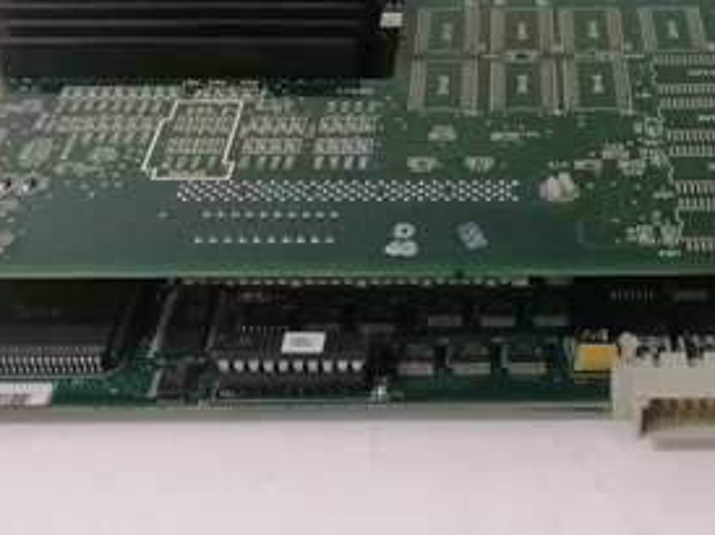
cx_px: 543
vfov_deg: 25.6
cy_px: 266
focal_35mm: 57
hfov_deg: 33.1
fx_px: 1176
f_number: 2.2
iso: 250
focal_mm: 3.81
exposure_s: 1/33.3
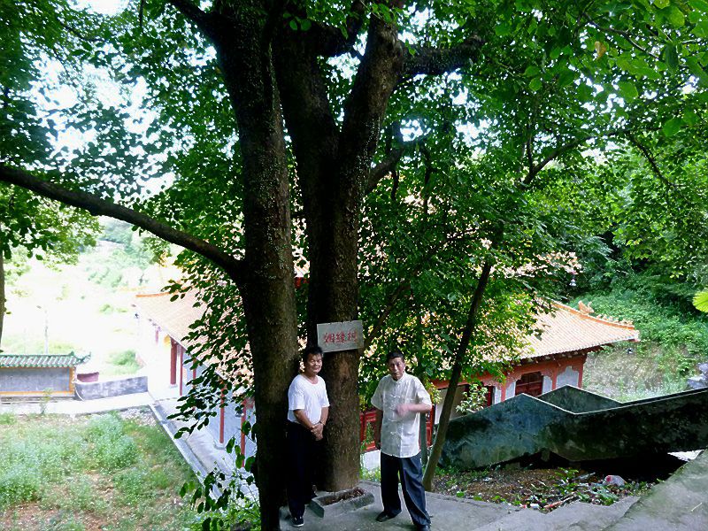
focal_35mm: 25
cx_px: 354
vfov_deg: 54.9
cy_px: 266
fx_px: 511
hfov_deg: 69.4
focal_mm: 4.5
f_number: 3.3
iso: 200
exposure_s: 1/30
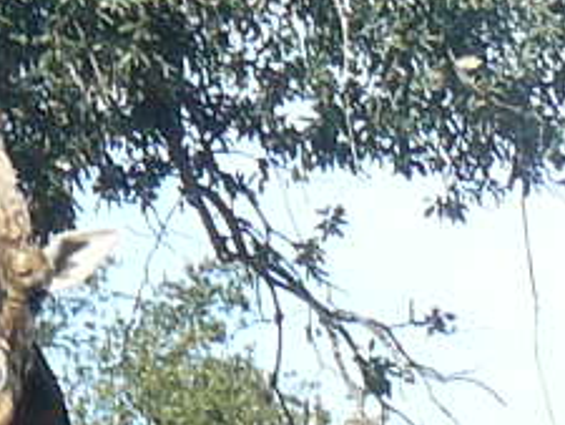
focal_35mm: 506
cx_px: 334
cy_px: 1174
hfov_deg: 3.9
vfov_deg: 2.9
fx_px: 8263
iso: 100
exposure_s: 1/200
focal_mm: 9.8
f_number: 5
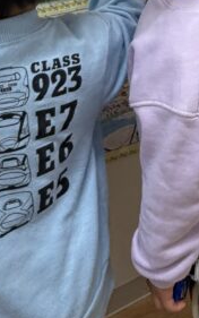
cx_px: 164
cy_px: 6
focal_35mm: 54
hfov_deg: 23.6
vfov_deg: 34.4
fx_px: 468
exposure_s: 1/121
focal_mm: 2.22
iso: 160
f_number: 2.2
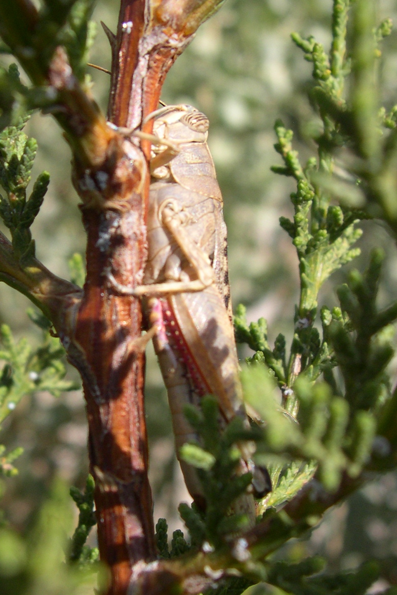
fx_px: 695
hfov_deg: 31.9
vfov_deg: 46.4
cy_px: 310
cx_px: 223
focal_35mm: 42
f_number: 7.6
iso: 100
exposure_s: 1/185
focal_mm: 8
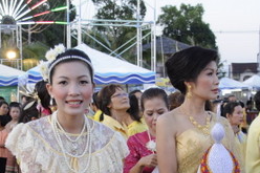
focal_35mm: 93
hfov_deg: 21.9
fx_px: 671
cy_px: 165
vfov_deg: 14.5
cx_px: 126
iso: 500
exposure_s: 1/80
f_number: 5.6
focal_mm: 32
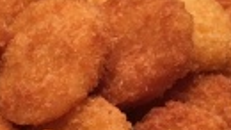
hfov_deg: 22.0
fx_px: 594
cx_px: 124
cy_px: 105
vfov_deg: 12.4
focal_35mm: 97
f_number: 2.2
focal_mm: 4.15
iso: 125
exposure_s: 1/30
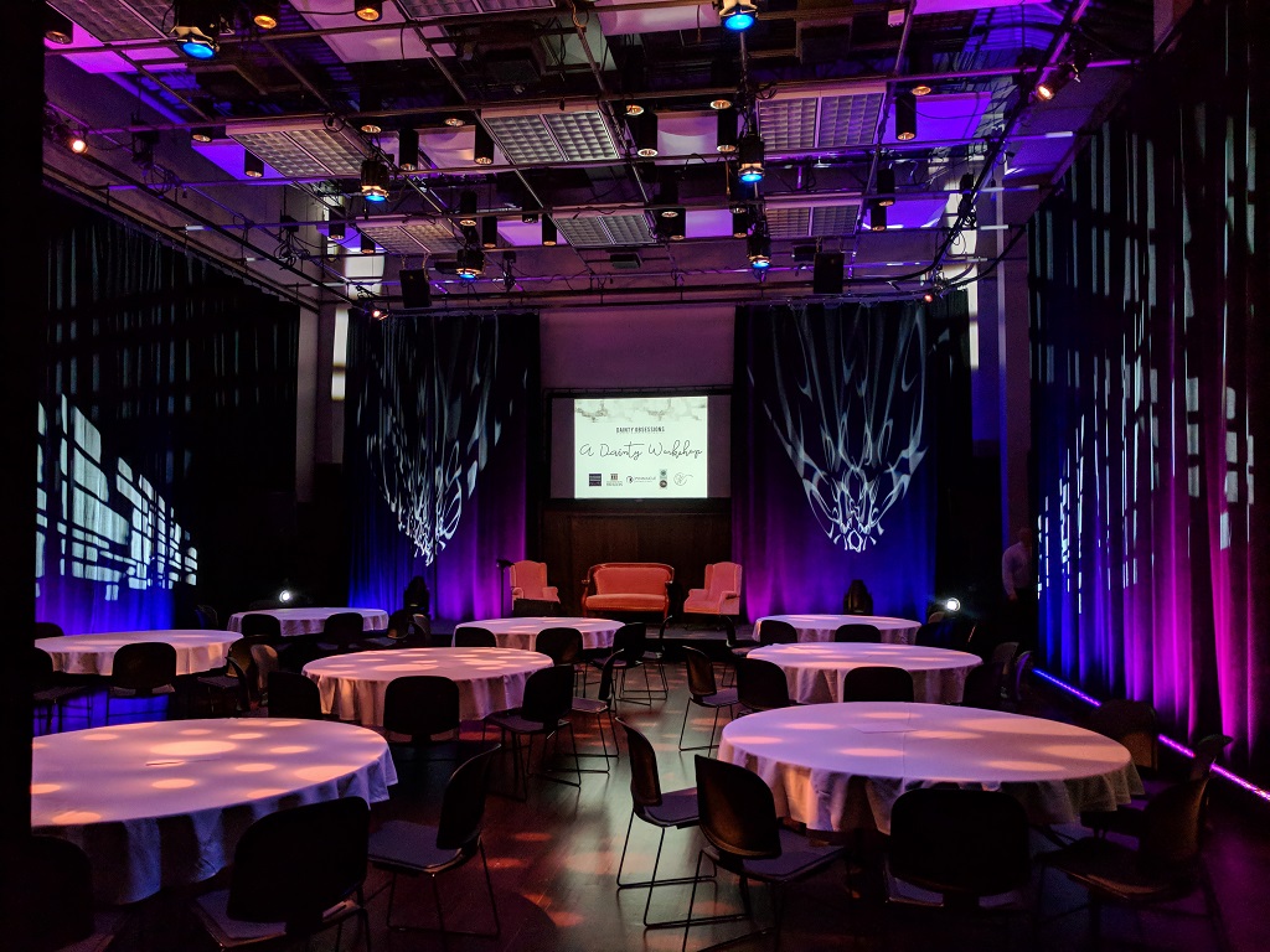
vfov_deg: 53.1
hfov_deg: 67.3
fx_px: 954
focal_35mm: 26
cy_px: 476
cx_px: 635
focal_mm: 4.67
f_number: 2
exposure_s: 1/120
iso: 292
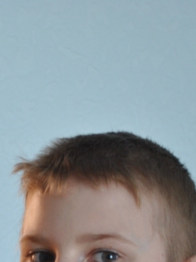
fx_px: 1397
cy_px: 279
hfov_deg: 8.0
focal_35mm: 185
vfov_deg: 10.6
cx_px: -17
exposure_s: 1/30
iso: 320
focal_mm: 40
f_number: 5.3
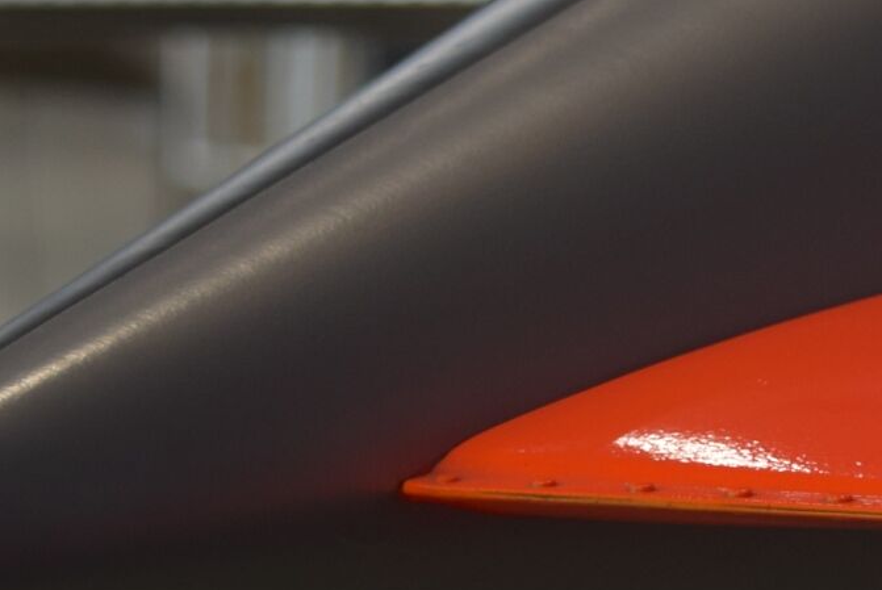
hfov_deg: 8.2
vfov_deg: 5.5
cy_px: 603
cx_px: 755
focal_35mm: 252
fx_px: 6169
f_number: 4.5
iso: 400
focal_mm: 55
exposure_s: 1/60
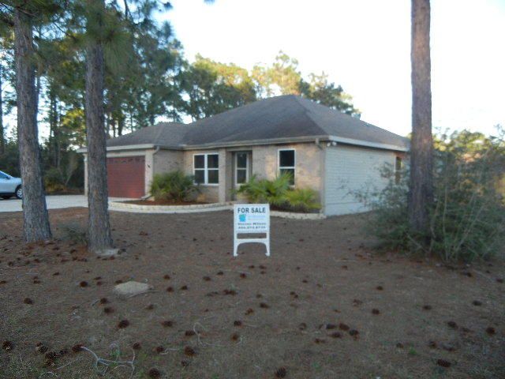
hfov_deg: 54.0
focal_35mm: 34
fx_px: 496
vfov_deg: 41.8
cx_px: 252
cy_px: 190
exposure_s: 1/102
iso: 160
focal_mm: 6.2
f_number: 3.6
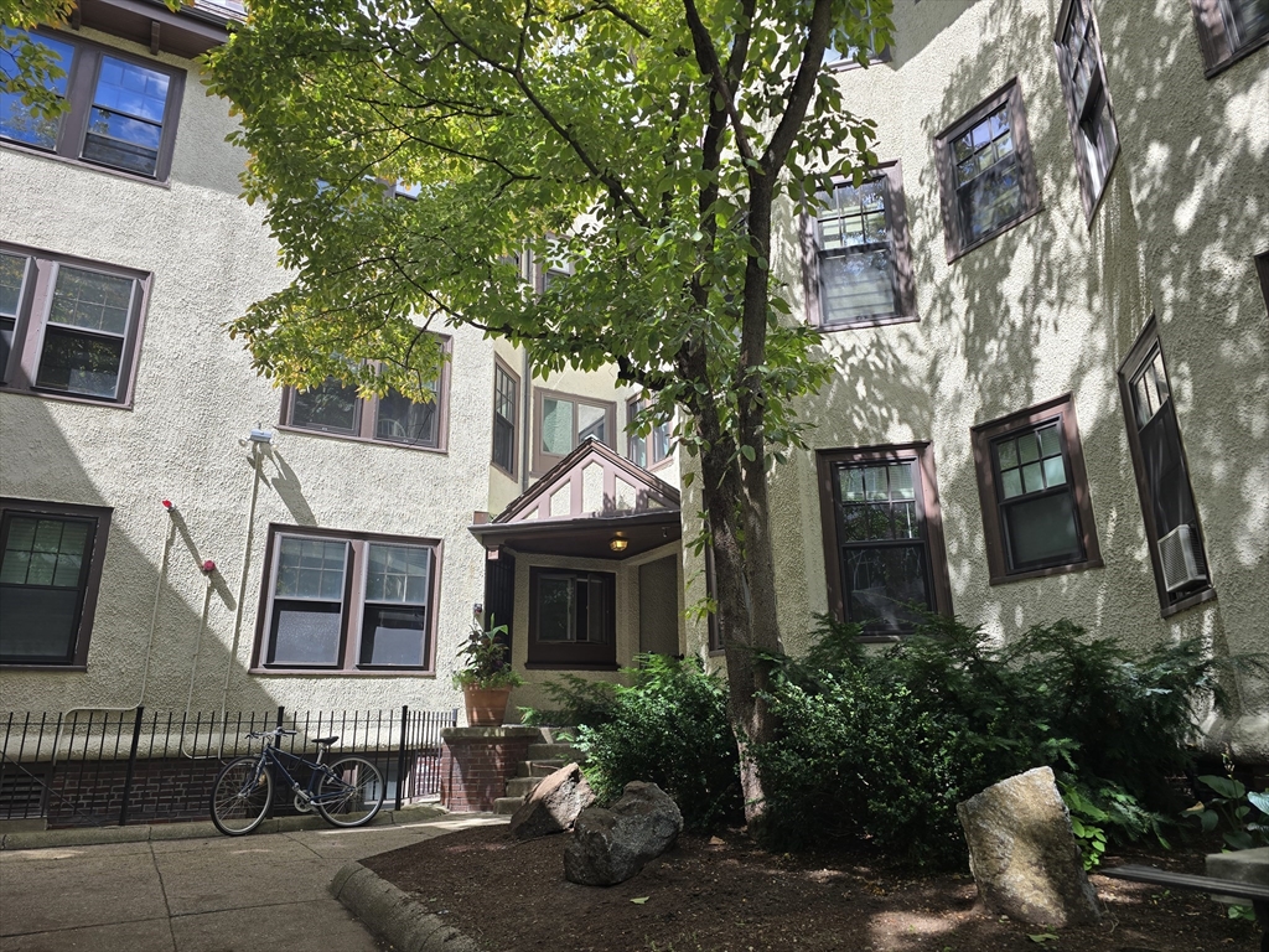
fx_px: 843
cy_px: 476
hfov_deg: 73.9
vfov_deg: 58.9
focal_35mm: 23
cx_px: 634
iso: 12
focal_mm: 6.3
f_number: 1.7
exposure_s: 1/267
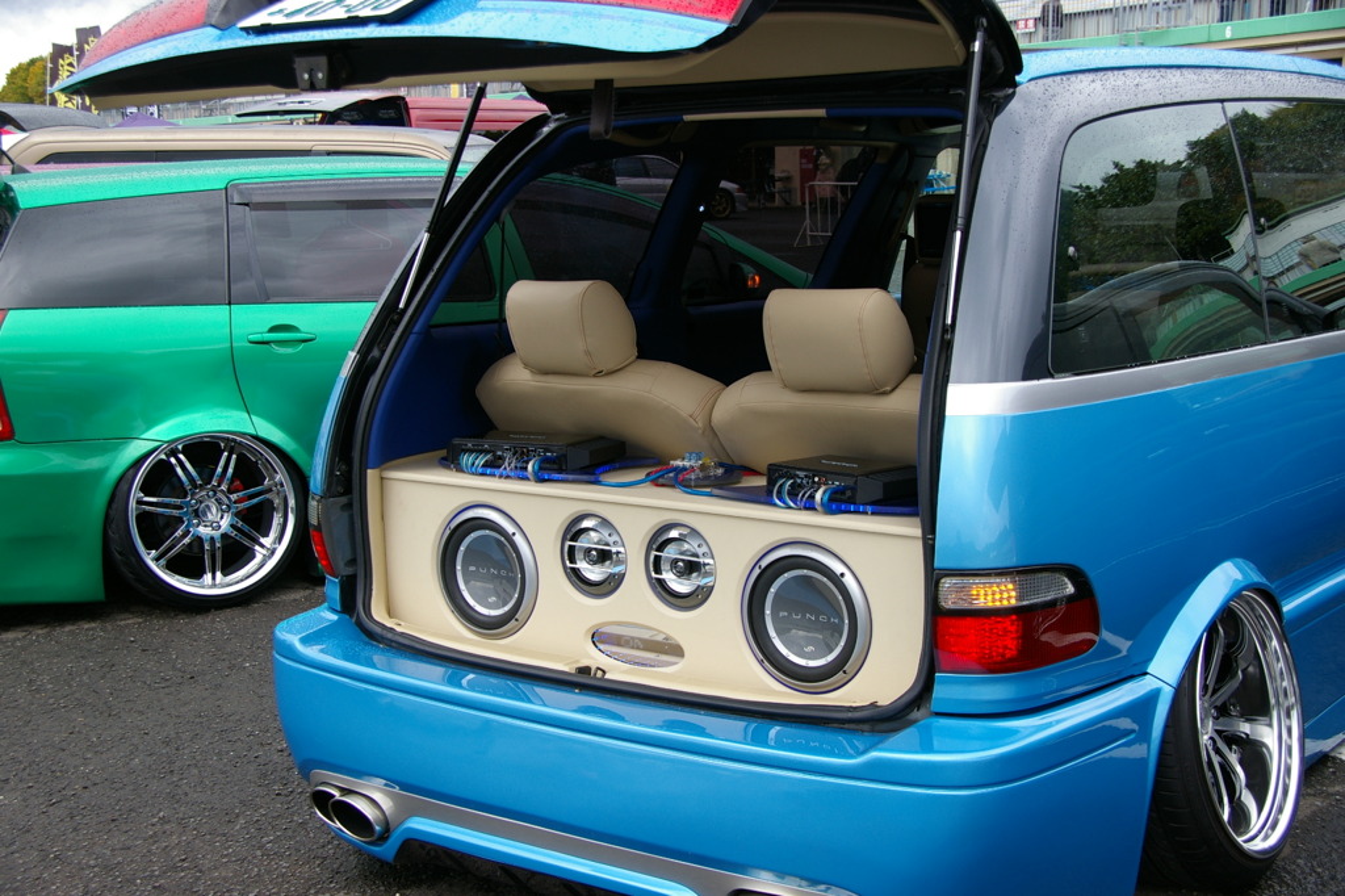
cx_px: 672
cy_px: 448
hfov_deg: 40.0
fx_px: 1849
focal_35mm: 50
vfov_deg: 27.2
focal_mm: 33
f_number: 6.7
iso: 200
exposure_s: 1/125
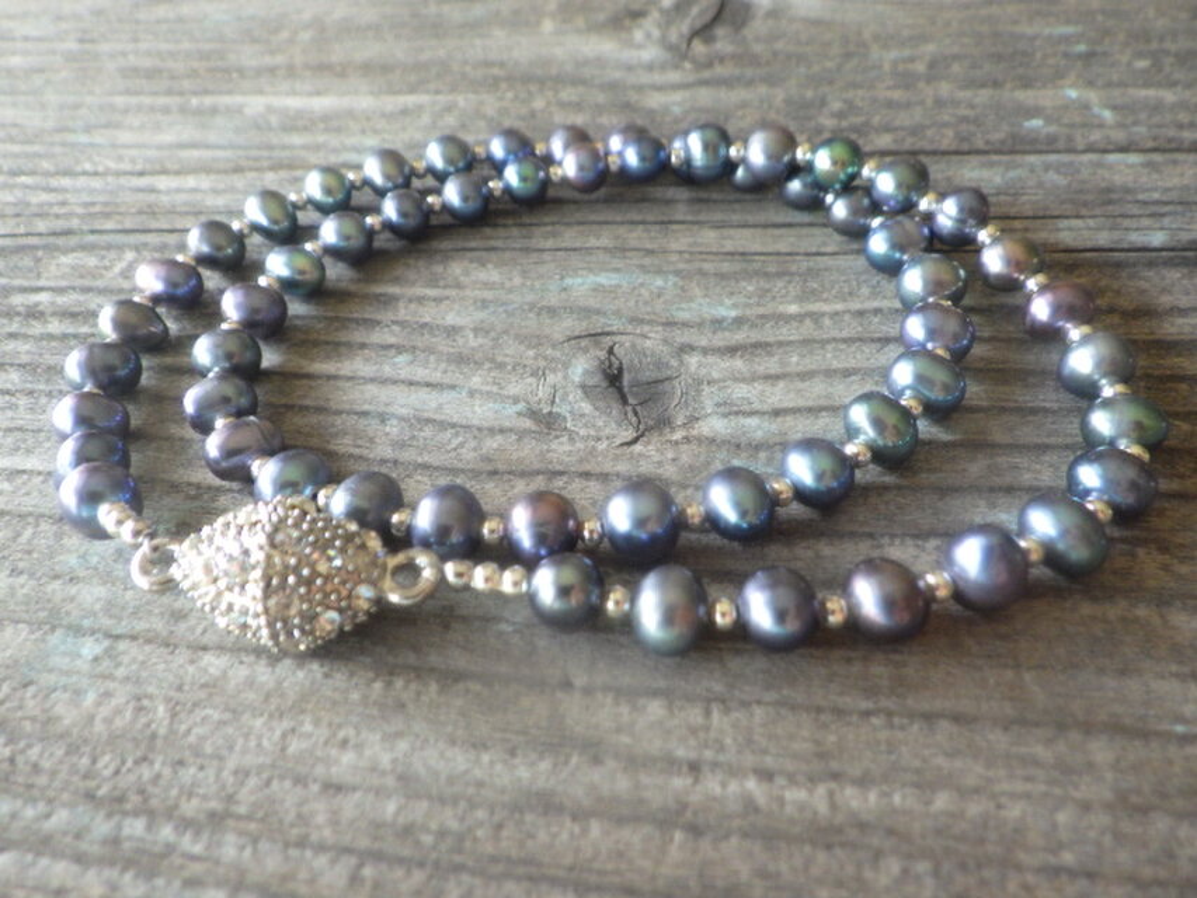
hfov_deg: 63.4
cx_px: 598
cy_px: 449
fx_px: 968
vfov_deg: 49.8
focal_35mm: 28
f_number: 3.5
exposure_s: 1/45
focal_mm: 5
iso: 160
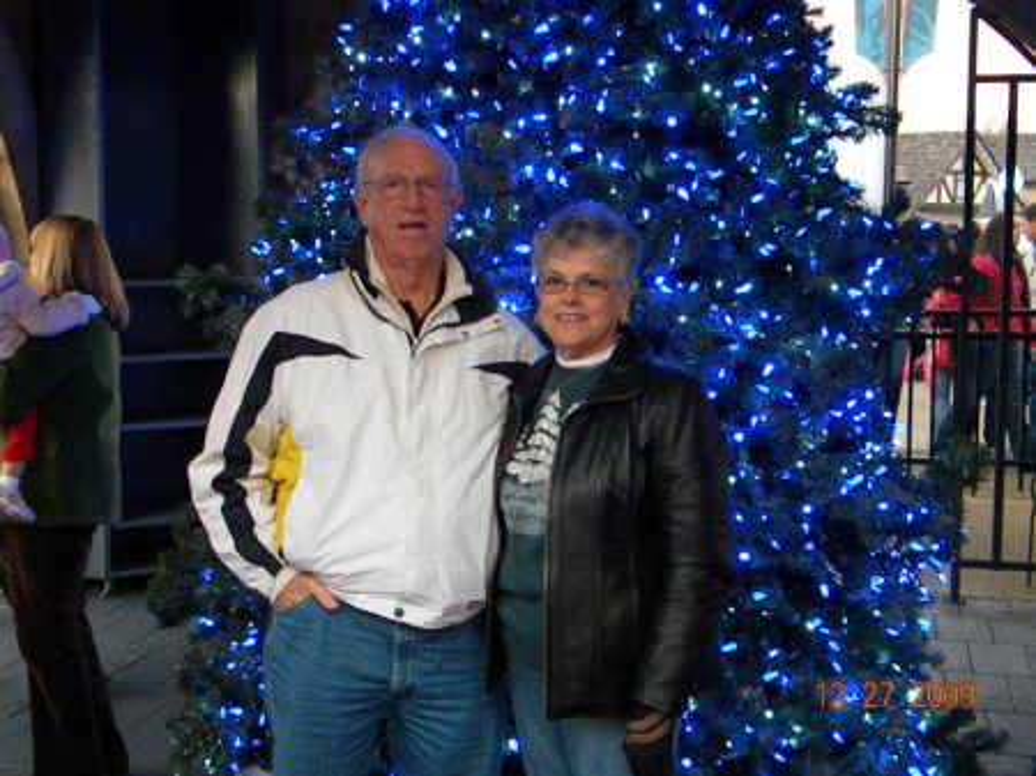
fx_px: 1406
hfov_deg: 40.5
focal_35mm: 47
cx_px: 518
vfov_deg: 30.9
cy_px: 388
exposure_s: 1/71.4
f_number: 3.9
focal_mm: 8.6
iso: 2283
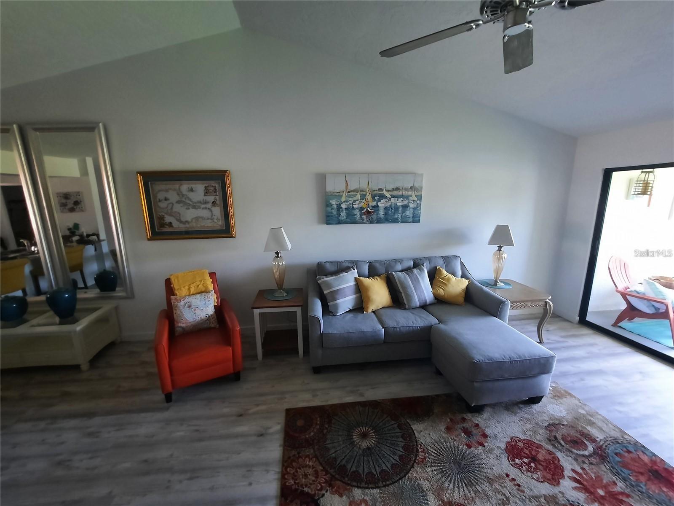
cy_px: 253
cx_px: 337
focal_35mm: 13
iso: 200
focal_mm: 1.74
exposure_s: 1/24
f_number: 2.2
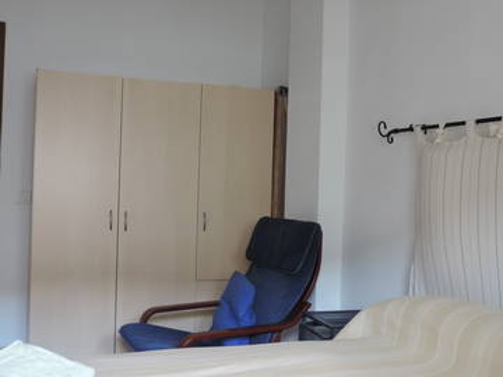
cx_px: 252
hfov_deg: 43.9
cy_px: 188
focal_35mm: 43
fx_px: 625
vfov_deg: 33.6
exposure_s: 1/50
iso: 320
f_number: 3.4
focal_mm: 7.6
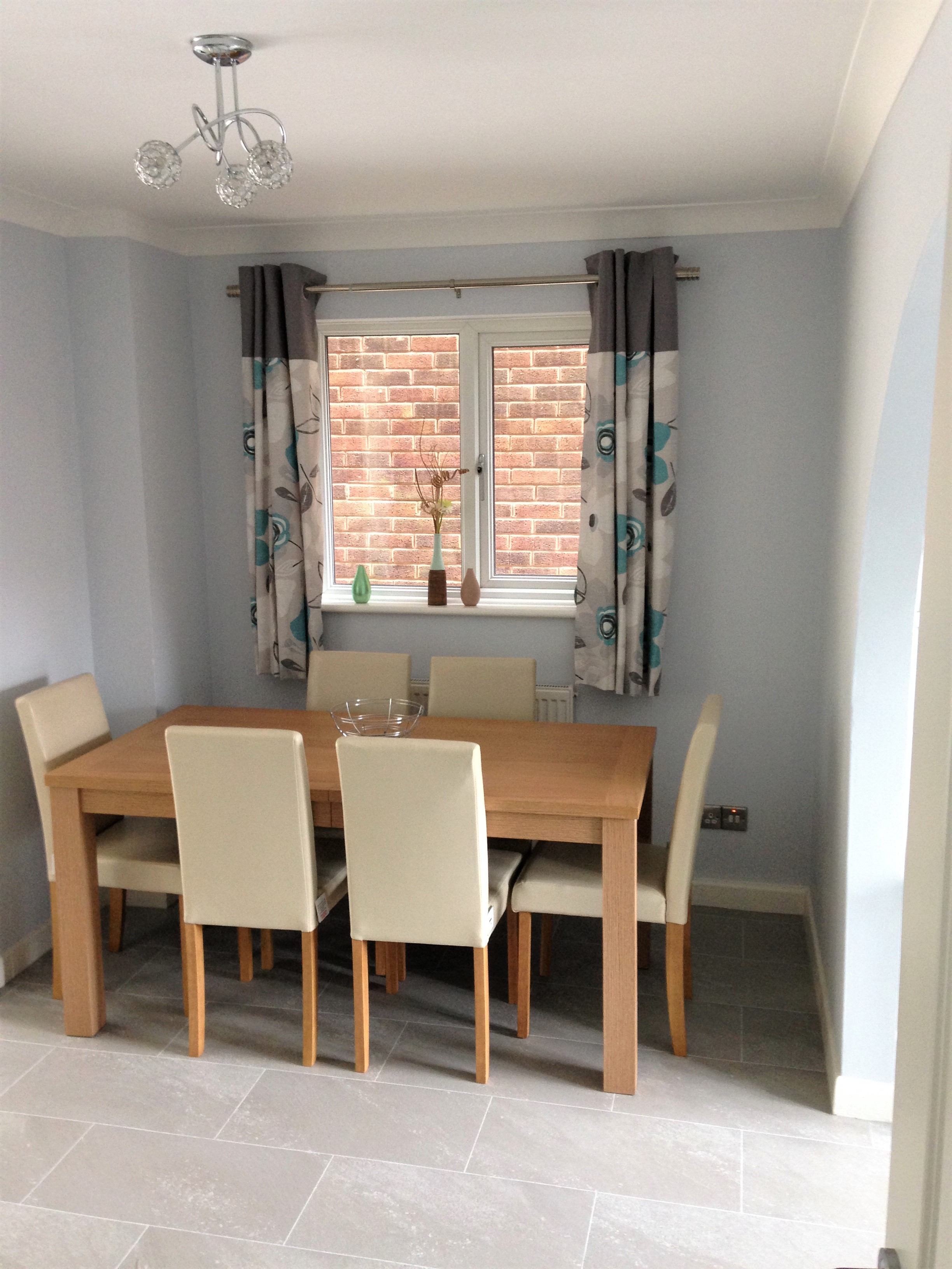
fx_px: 1210
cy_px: 634
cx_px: 476
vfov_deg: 55.4
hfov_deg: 42.9
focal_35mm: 33
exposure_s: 1/20
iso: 160
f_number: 2.4
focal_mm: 4.12
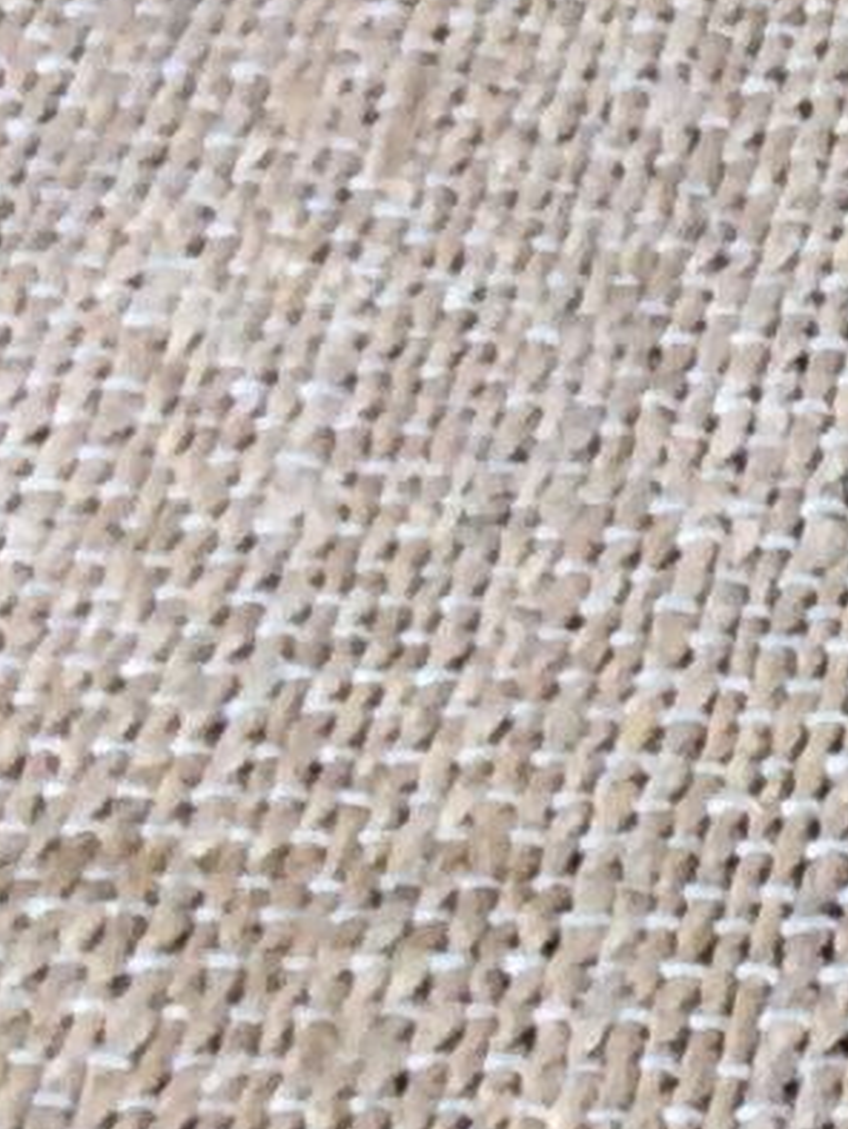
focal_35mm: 210
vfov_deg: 9.4
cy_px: 894
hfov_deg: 6.4
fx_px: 6852
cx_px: 2719
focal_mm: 3.3
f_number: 2.4
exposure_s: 1/25
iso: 64
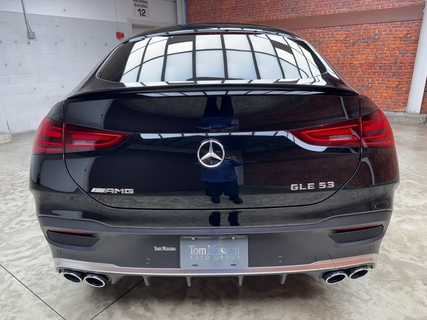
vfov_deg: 56.8
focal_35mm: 24
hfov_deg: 71.6
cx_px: 214
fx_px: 296
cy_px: 160
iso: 125
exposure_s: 1/120
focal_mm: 6.76
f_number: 1.78
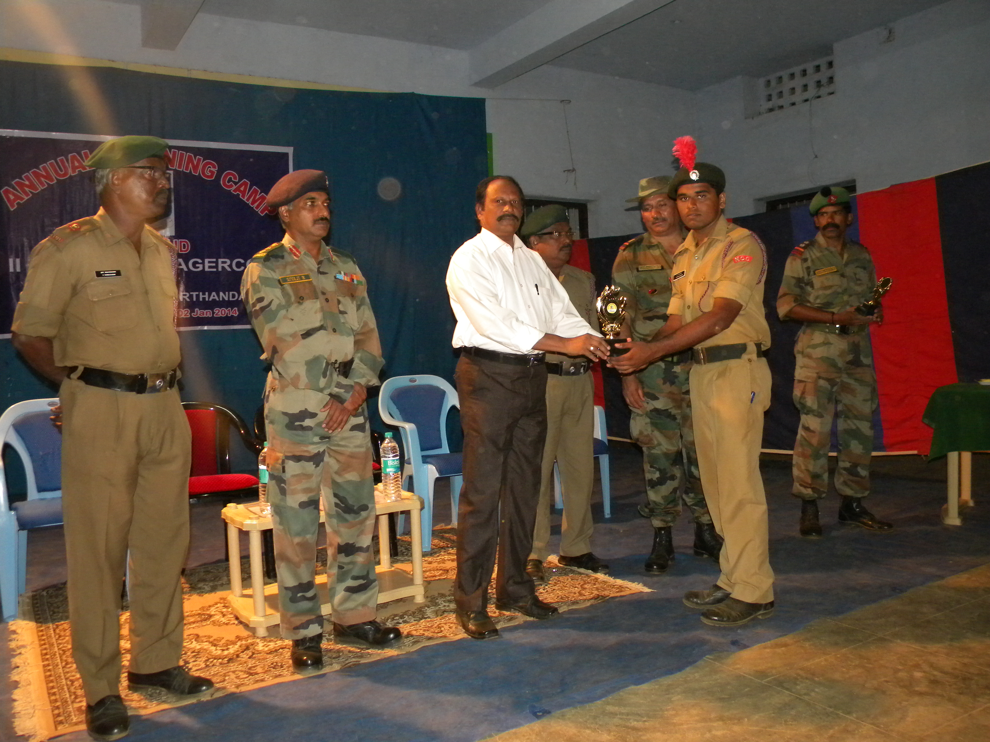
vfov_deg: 49.7
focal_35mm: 28
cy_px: 371
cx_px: 495
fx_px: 801
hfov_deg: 63.4
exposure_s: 1/26
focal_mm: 5
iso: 400
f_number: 3.5
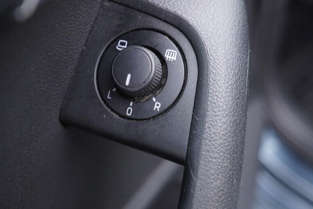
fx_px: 417
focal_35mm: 48
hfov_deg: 41.1
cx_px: 161
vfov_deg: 28.1
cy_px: 92
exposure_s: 1/40
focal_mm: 24
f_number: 2.8
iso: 250
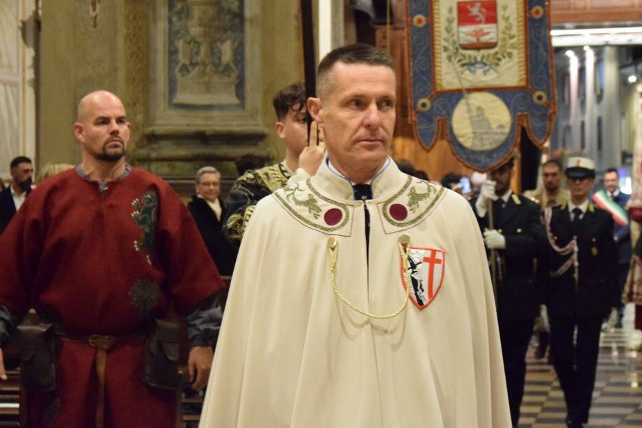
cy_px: 179
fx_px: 1659
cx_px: 302
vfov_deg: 14.7
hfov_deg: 21.9
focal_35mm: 93
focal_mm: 50
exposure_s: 1/60
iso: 10000
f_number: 5
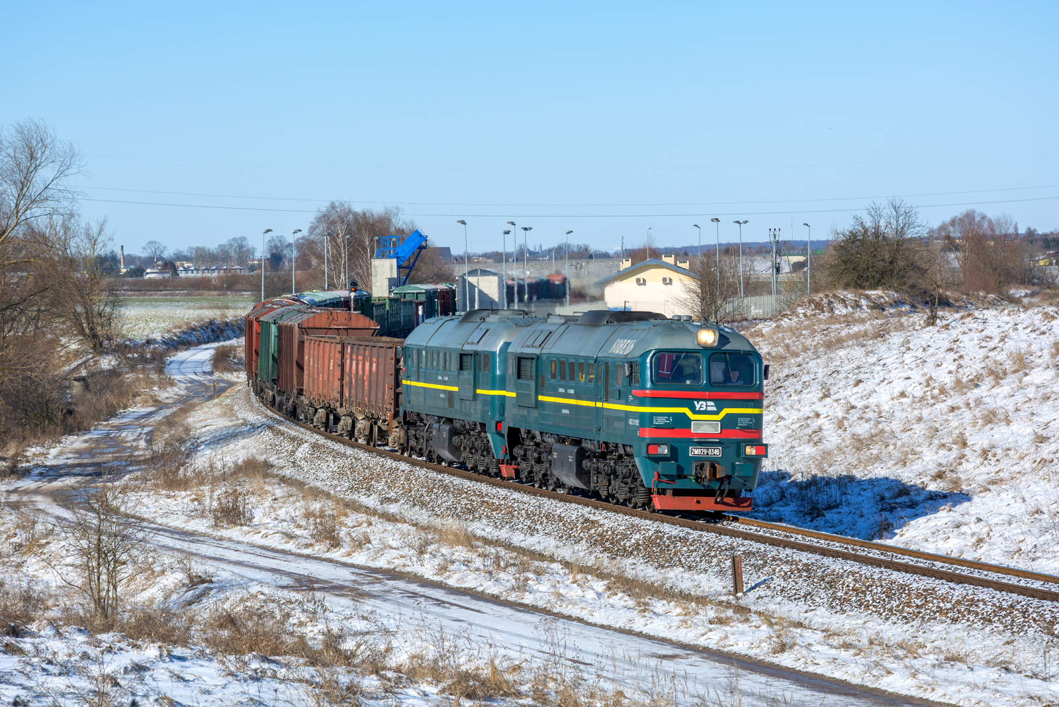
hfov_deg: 15.2
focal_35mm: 135
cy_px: 354
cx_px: 530
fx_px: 3971
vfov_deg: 10.2
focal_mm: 90
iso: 125
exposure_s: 1/400
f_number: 9
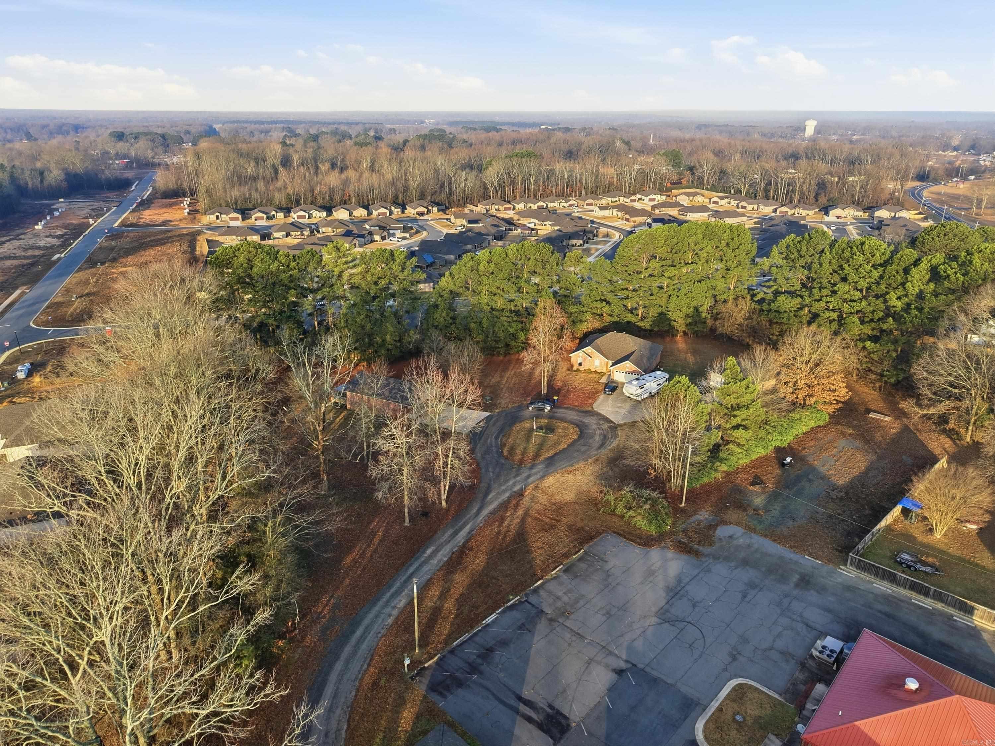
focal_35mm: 24
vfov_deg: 56.8
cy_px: 373
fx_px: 690
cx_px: 498
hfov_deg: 71.6
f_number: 1.8
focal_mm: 8.7
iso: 250
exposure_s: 1/2000
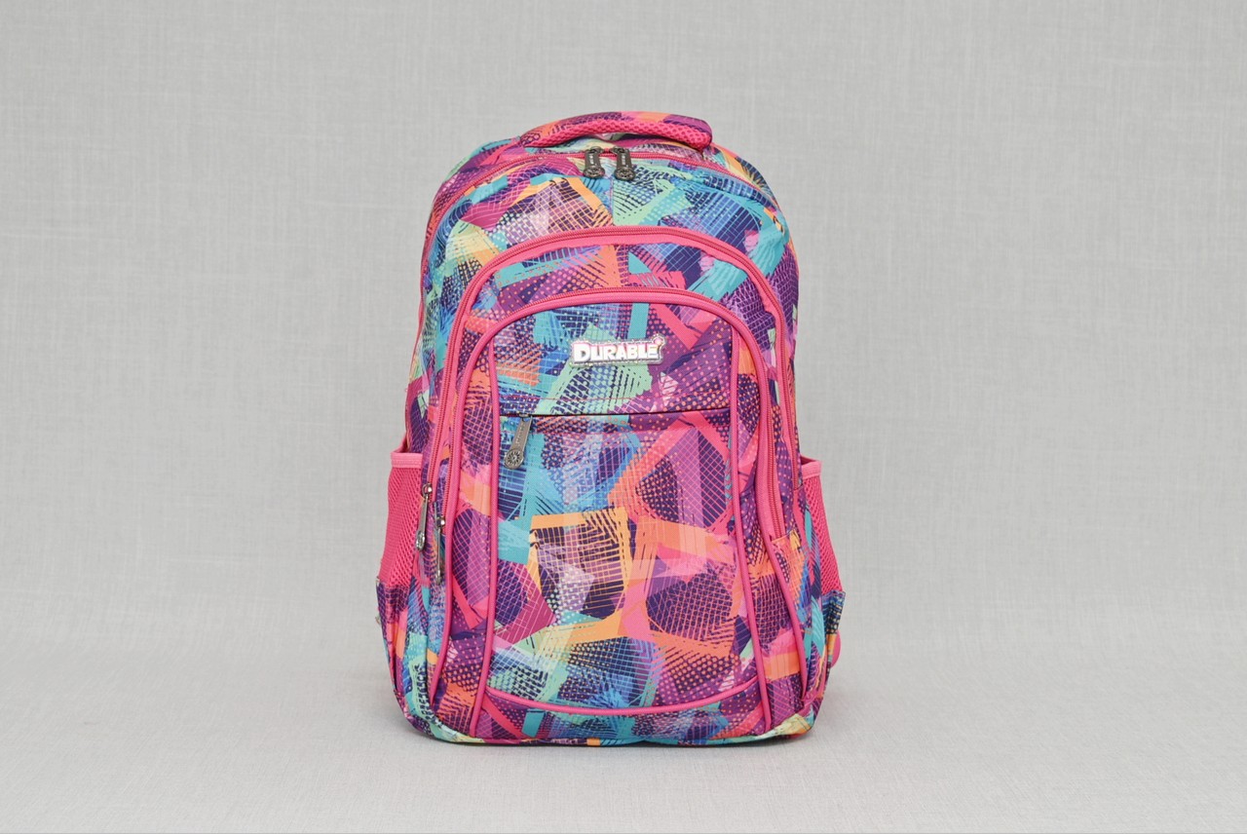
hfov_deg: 28.0
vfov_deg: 19.0
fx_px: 2496
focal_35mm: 72
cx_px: 624
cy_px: 417
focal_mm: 48
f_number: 5.6
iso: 100
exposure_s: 1/60
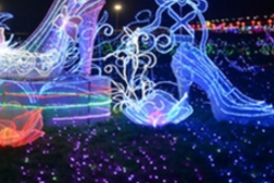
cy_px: 67
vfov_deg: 23.0
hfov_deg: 32.0
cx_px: 20
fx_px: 449
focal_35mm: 59
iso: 500
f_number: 2.8
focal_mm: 29
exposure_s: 1/30
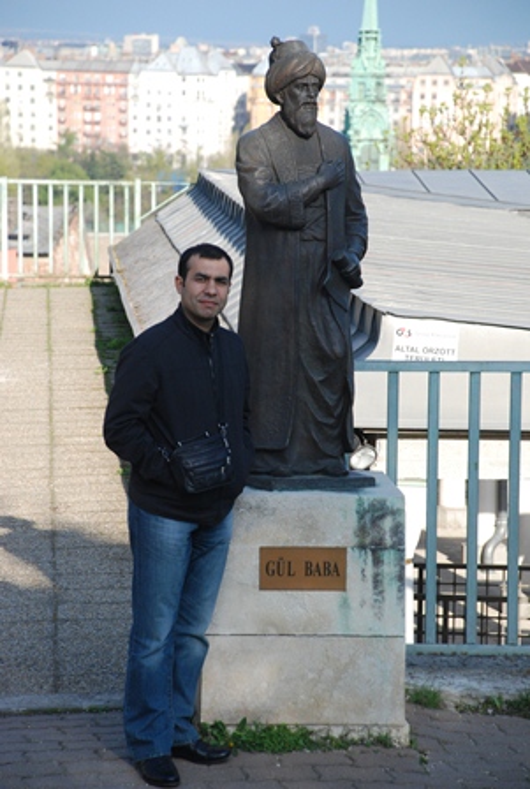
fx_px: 3294
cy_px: 394
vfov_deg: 13.7
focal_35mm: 150
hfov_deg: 9.2
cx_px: 265
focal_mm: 100
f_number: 6.3
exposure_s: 1/640
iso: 400
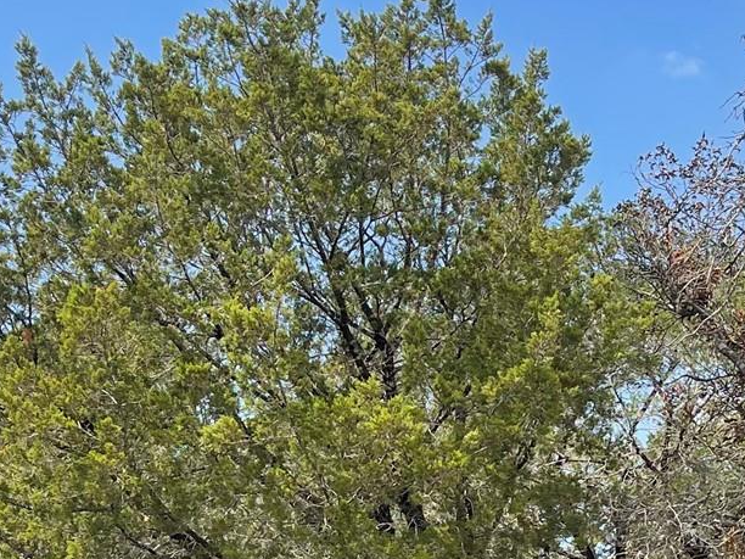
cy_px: 660
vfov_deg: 16.3
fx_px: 1872
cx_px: 403
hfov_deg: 22.5
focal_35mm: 87
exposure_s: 1/2288
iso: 32
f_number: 1.6
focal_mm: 5.1
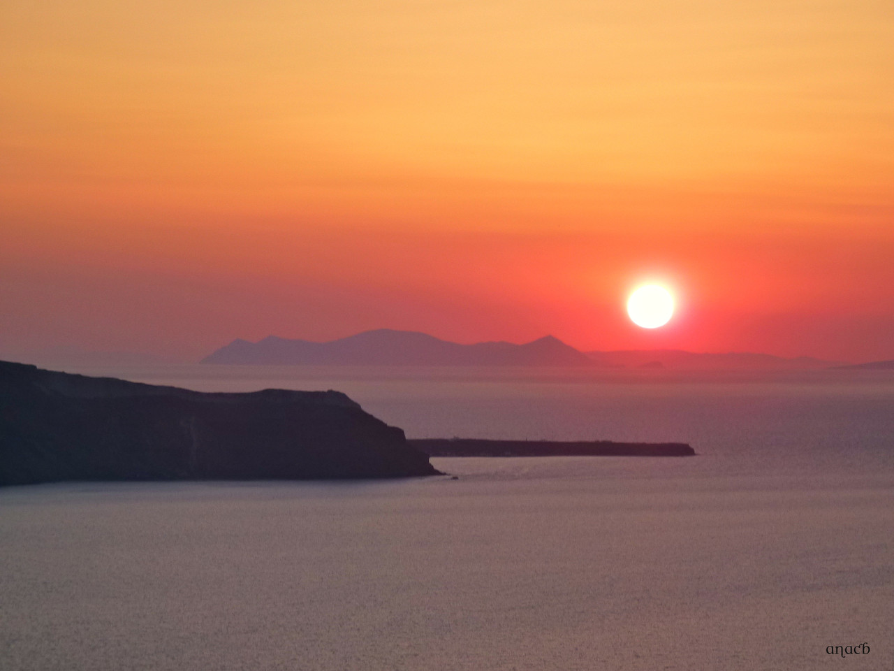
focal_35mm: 180
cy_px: 336
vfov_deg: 8.2
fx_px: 4649
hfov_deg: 11.0
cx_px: 447
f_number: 4
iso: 125
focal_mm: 32
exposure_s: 1/250
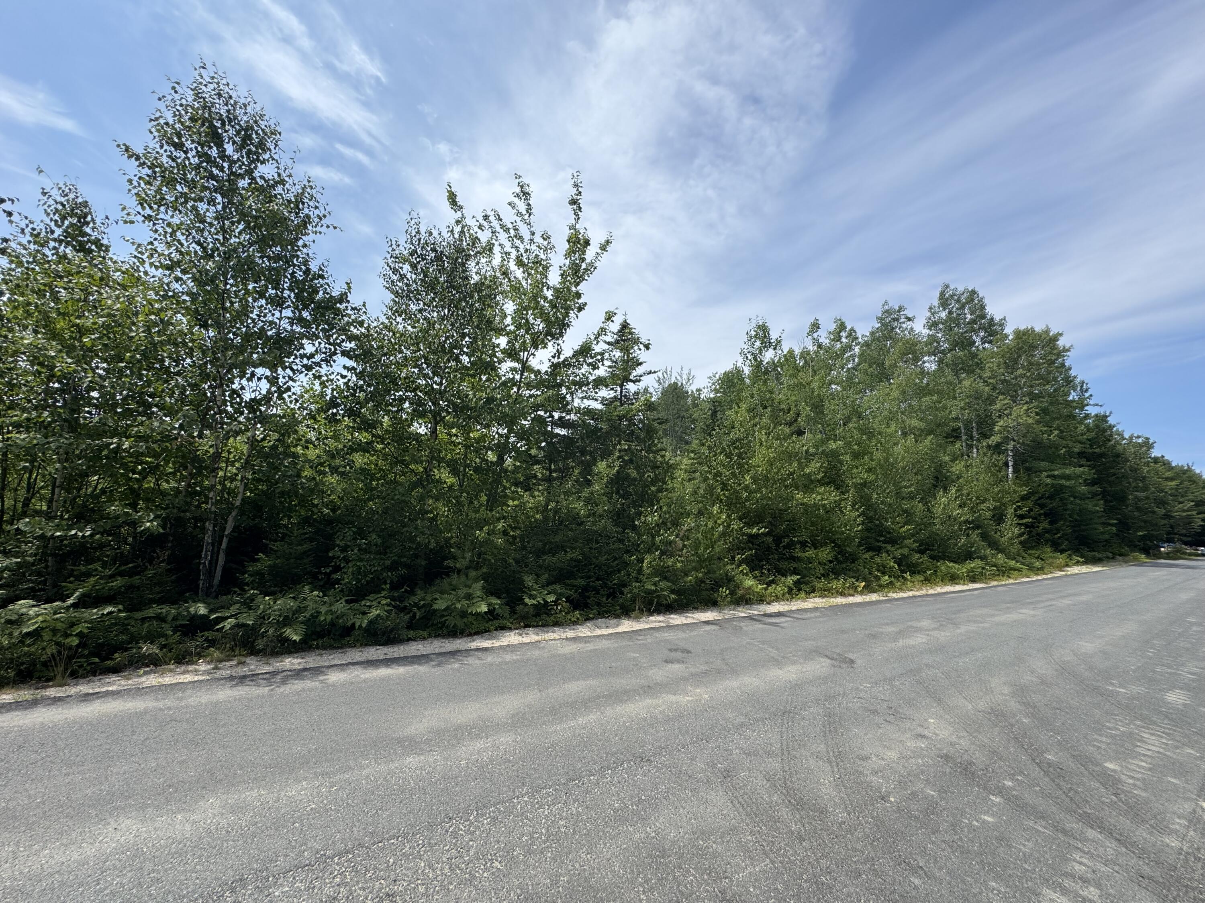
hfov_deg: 102.1
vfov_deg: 85.7
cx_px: 602
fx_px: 487
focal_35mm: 14
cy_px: 452
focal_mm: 2.22
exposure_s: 1/1449
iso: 40
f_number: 2.2
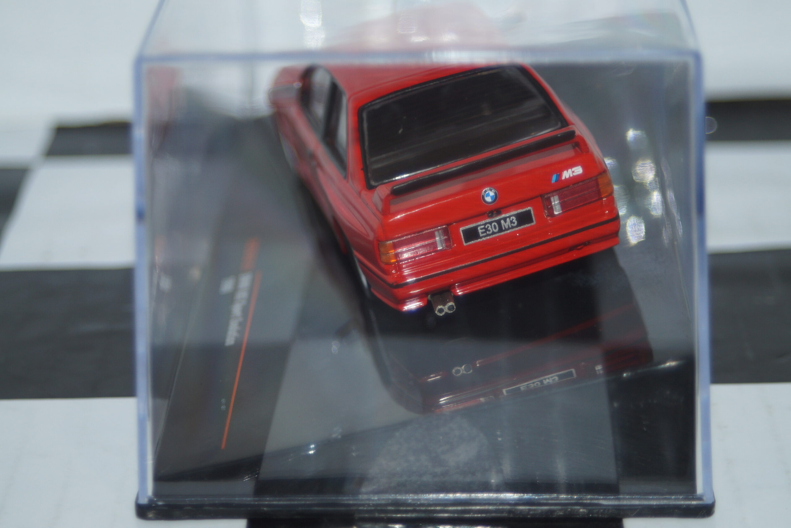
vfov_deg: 13.0
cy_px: 264
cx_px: 396
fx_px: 2307
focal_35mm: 105
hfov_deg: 19.5
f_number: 5.6
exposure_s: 1/60
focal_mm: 70
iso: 200
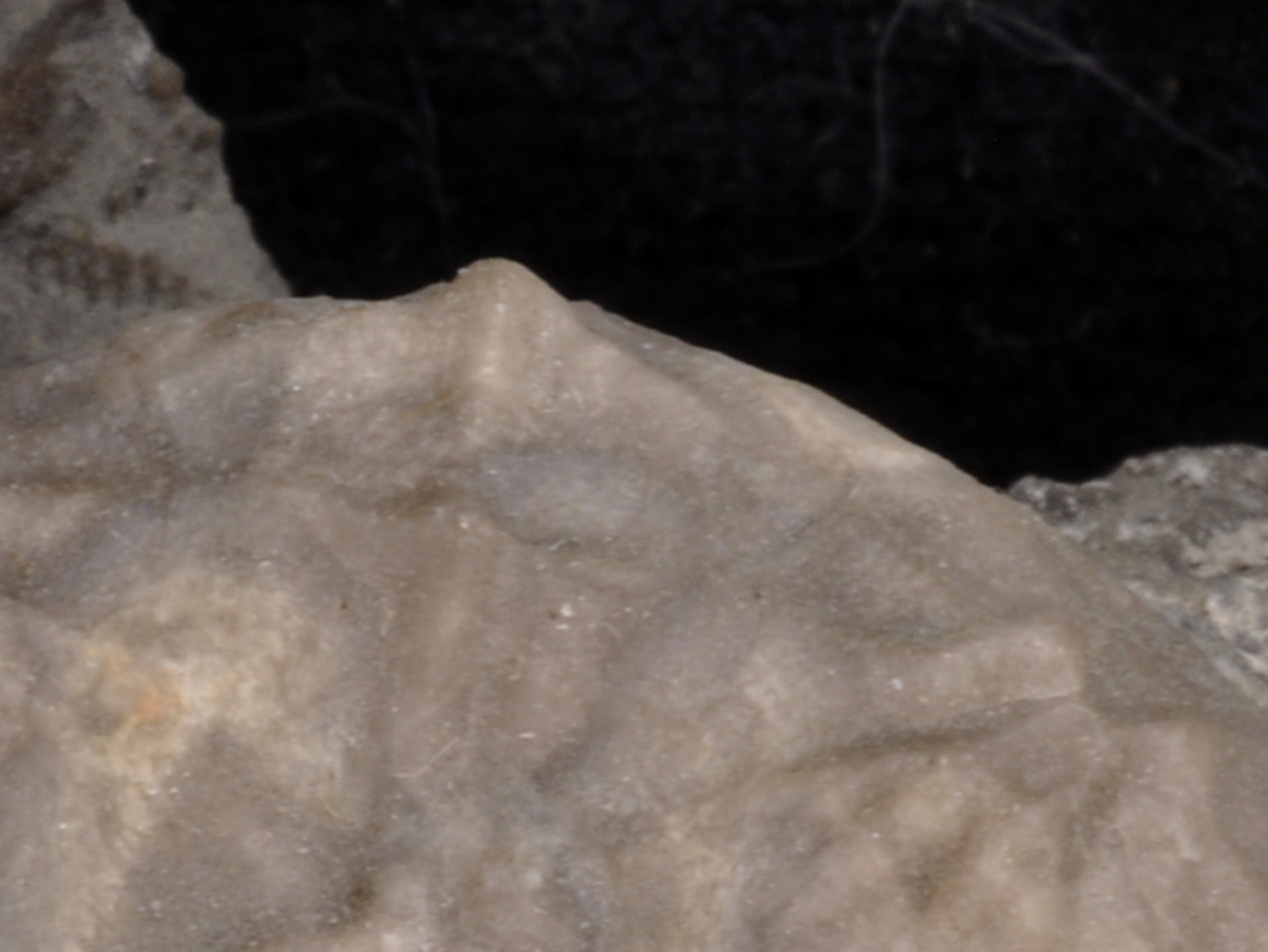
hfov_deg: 6.1
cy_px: 1556
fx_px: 11982
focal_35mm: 327
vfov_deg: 4.5
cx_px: 325
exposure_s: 1/6
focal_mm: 60
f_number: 40
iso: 200
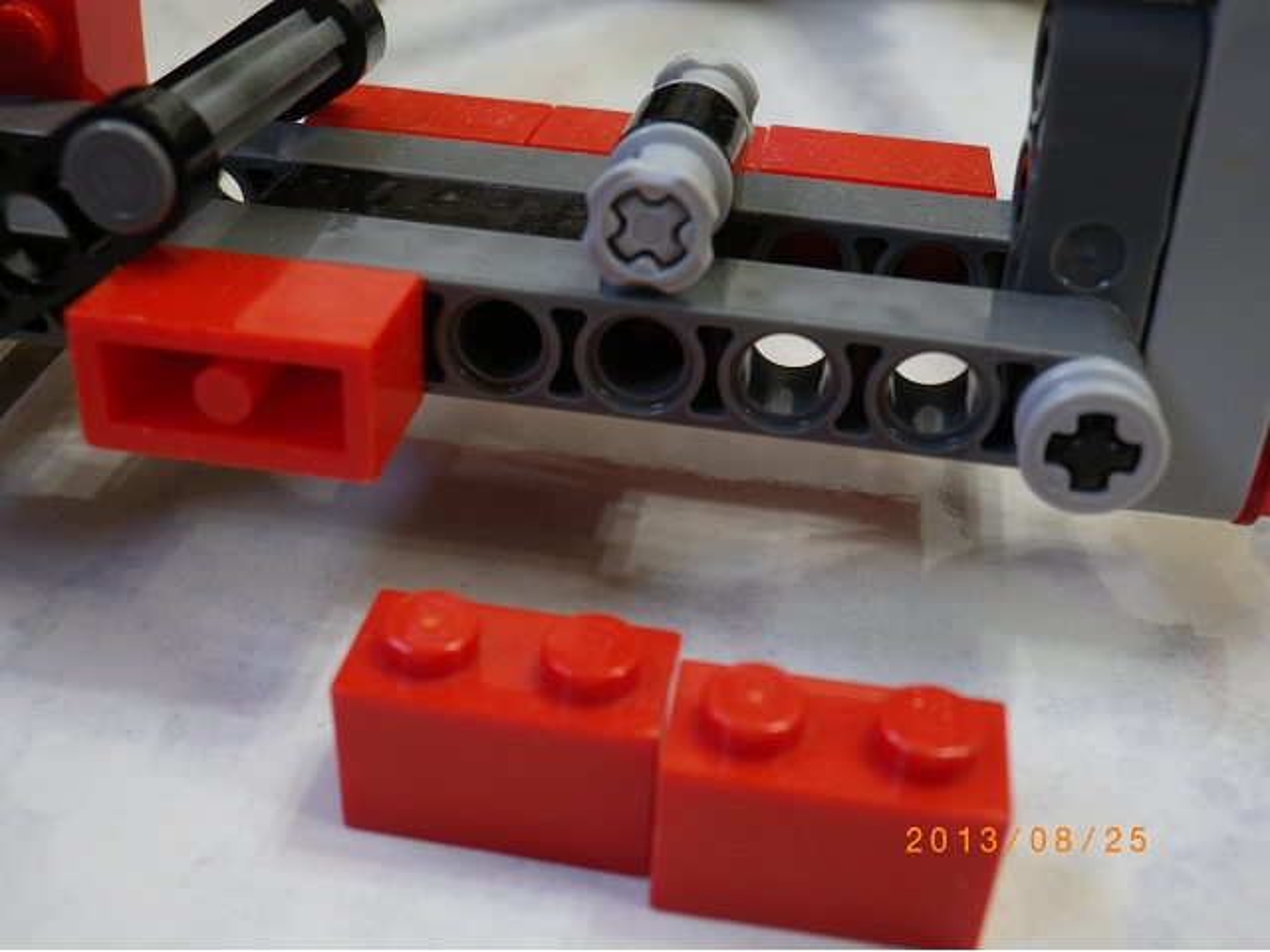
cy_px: 476
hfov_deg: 45.8
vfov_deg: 35.1
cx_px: 635
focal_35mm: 41
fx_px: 1504
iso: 100
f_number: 3.9
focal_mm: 7.3
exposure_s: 1/4
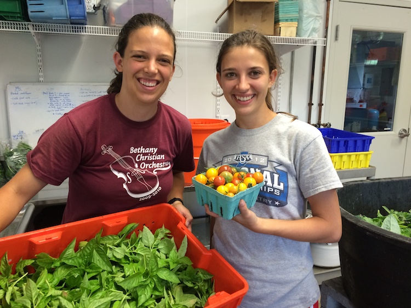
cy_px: 154
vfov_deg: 48.3
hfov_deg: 61.6
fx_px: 344
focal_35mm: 29
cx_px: 206
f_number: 2.2
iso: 50
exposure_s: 1/30
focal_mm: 4.15
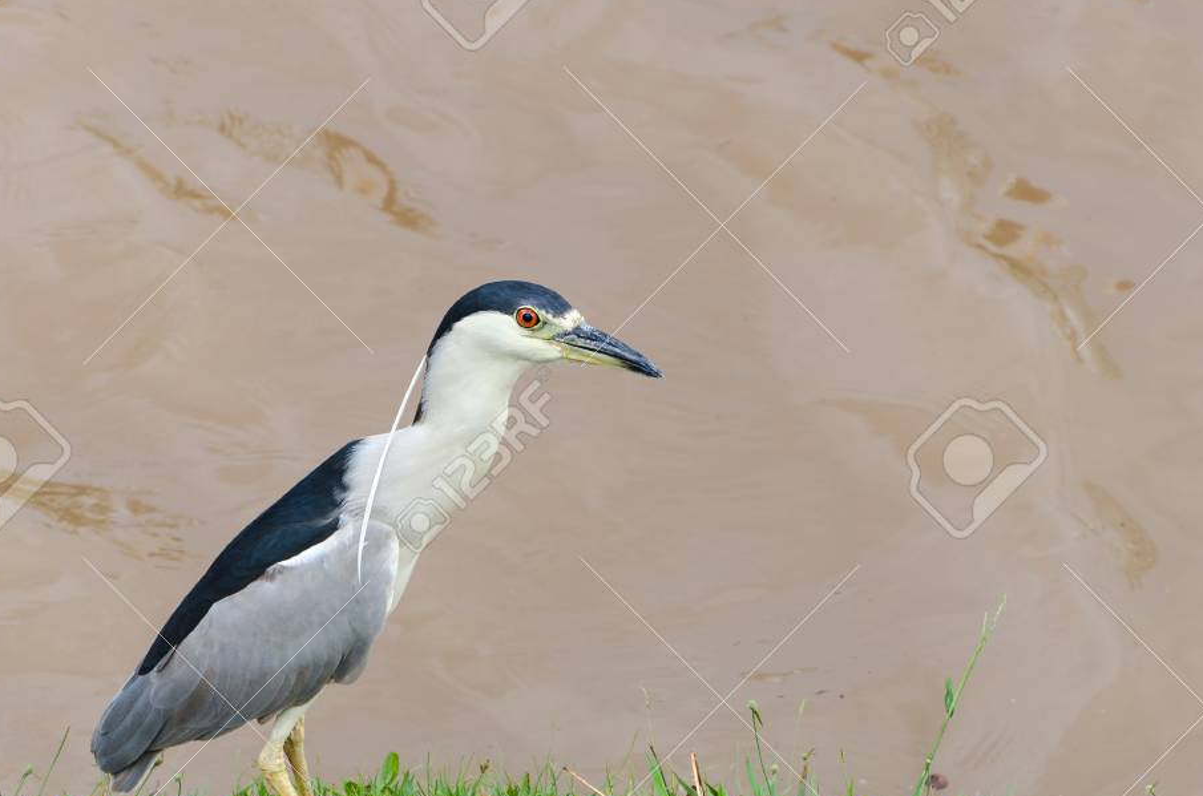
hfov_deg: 3.6
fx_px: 19404
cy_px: 410
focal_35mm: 582
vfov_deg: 2.4
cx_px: 722
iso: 200
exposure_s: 1/250
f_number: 6.3
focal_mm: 270
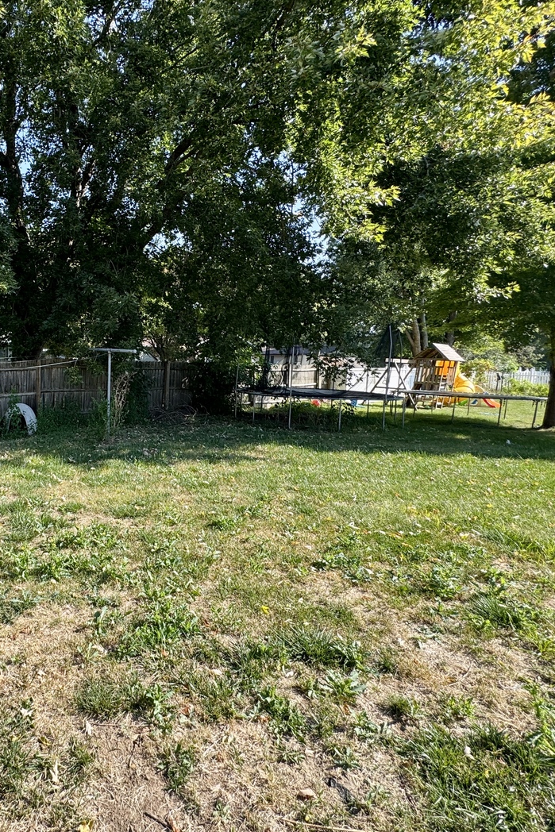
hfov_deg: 56.1
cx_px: 88
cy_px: 404
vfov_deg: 83.9
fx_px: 462
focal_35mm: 20
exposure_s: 1/320
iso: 40
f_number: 2.2
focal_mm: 2.22
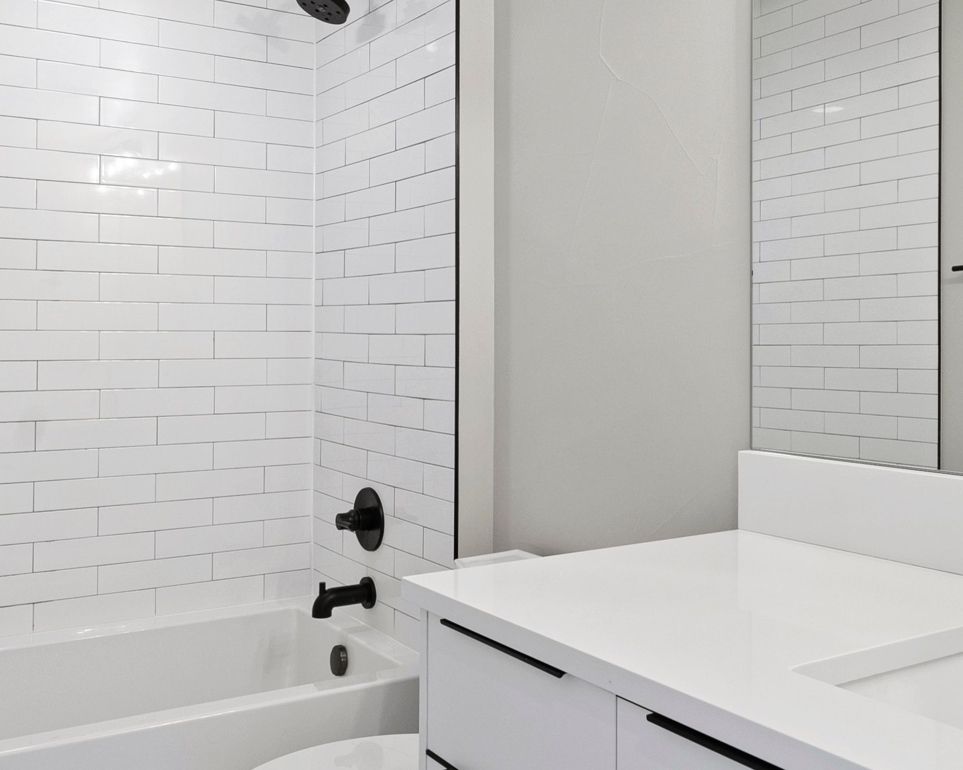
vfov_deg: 39.1
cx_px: 500
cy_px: 351
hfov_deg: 47.9
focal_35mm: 38
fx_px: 1083
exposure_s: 1/8
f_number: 8
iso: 640
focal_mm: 17
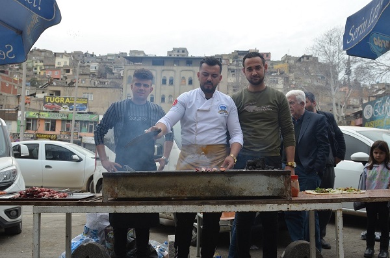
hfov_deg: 53.2
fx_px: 389
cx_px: 195
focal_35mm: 36
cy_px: 129
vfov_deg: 36.7
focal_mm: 24
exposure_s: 1/125
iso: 200
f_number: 5.6
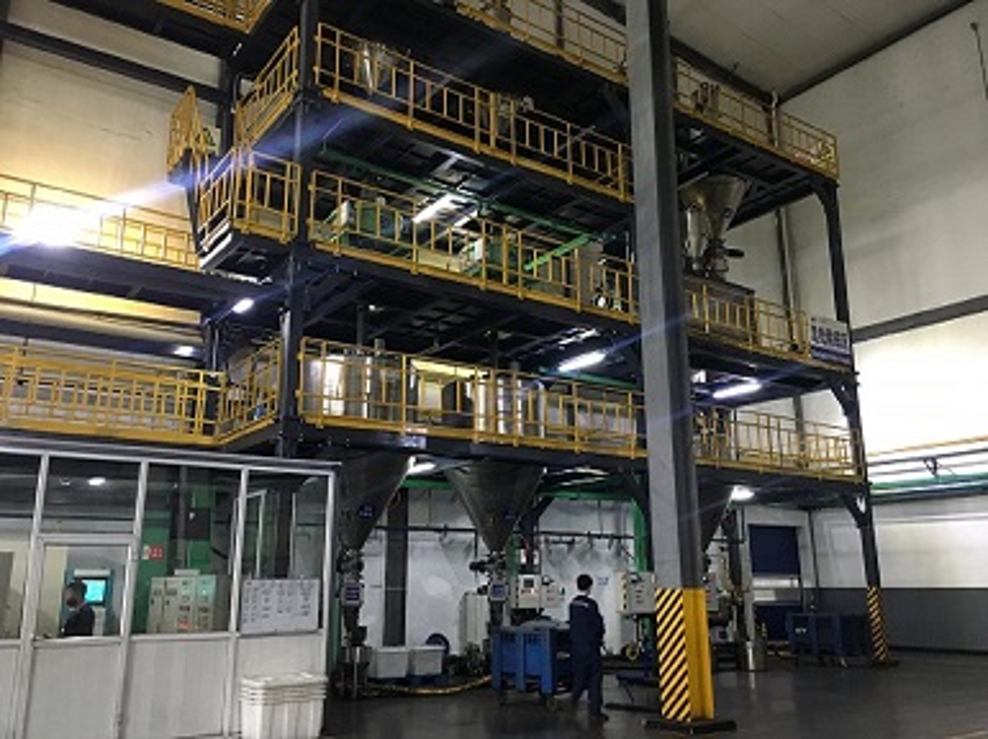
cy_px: 370
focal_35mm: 29
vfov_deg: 48.2
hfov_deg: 61.7
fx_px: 827
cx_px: 494
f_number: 2.2
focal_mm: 4.15
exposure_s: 1/17
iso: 200
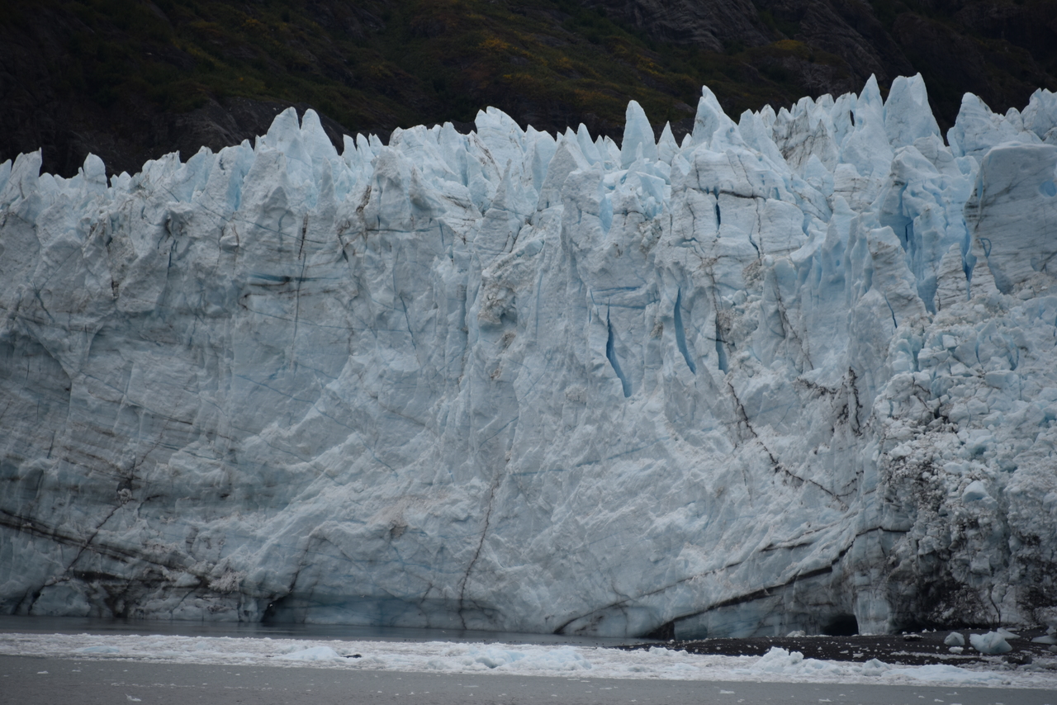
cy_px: 352
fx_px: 6754
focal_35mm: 230
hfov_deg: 8.9
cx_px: 528
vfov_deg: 6.0
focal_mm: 230
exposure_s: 1/500
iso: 160
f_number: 5.6
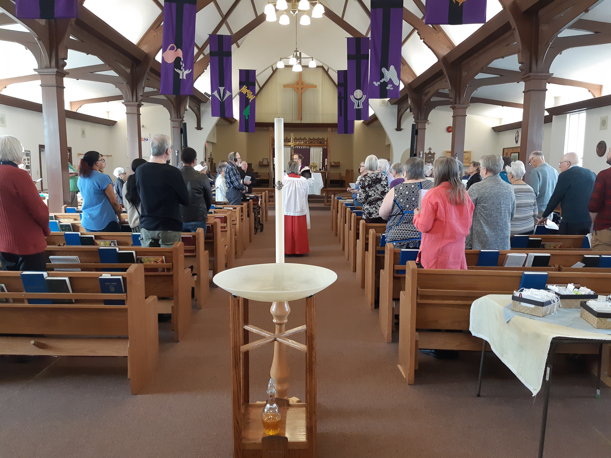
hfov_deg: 67.3
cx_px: 306
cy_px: 229
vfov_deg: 53.1
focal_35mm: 26
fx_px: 459
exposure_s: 1/60
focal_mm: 3.93
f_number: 1.7
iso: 200
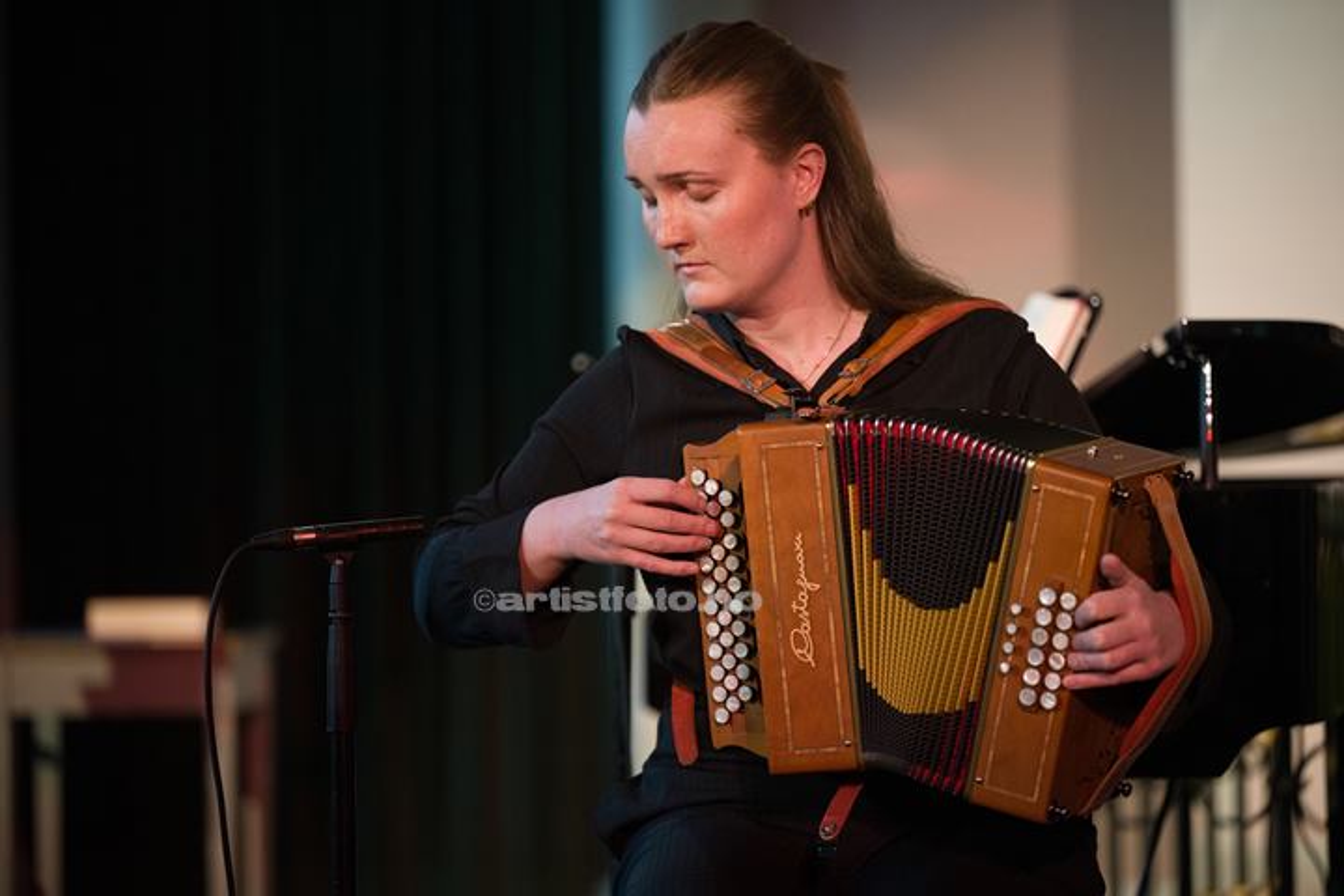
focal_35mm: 150
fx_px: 5600
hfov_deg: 13.7
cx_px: 672
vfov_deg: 9.1
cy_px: 448
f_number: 2.8
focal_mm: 150
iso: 2000
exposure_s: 1/800
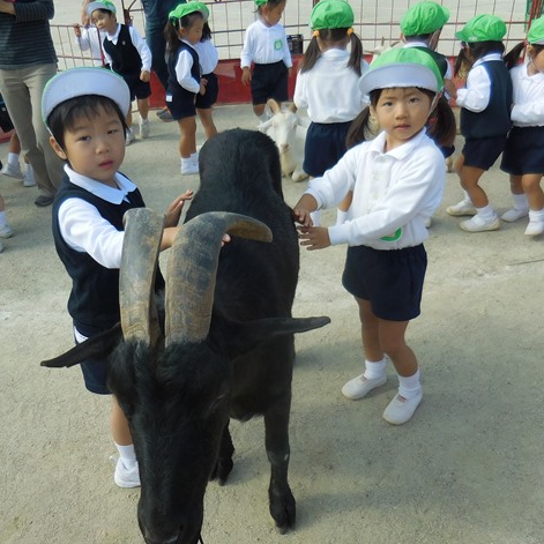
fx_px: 533
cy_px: 273
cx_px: 210
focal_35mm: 30
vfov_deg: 54.0
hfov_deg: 53.5
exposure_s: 1/800
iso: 125
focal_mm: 4.5
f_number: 3.3
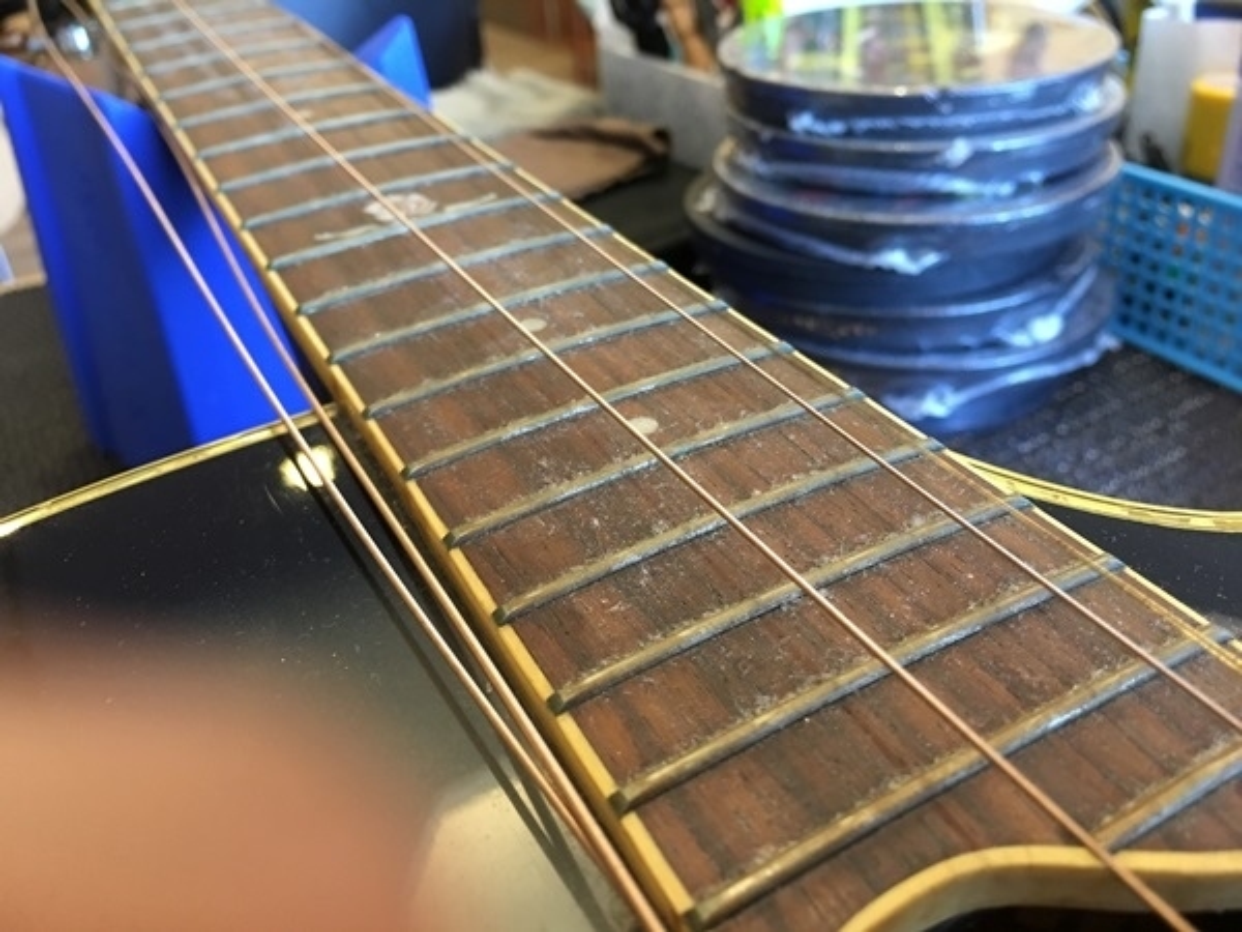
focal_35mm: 29
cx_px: 621
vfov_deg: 48.2
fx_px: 1041
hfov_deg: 61.7
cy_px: 466
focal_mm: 4.15
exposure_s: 1/15
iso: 64
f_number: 2.2
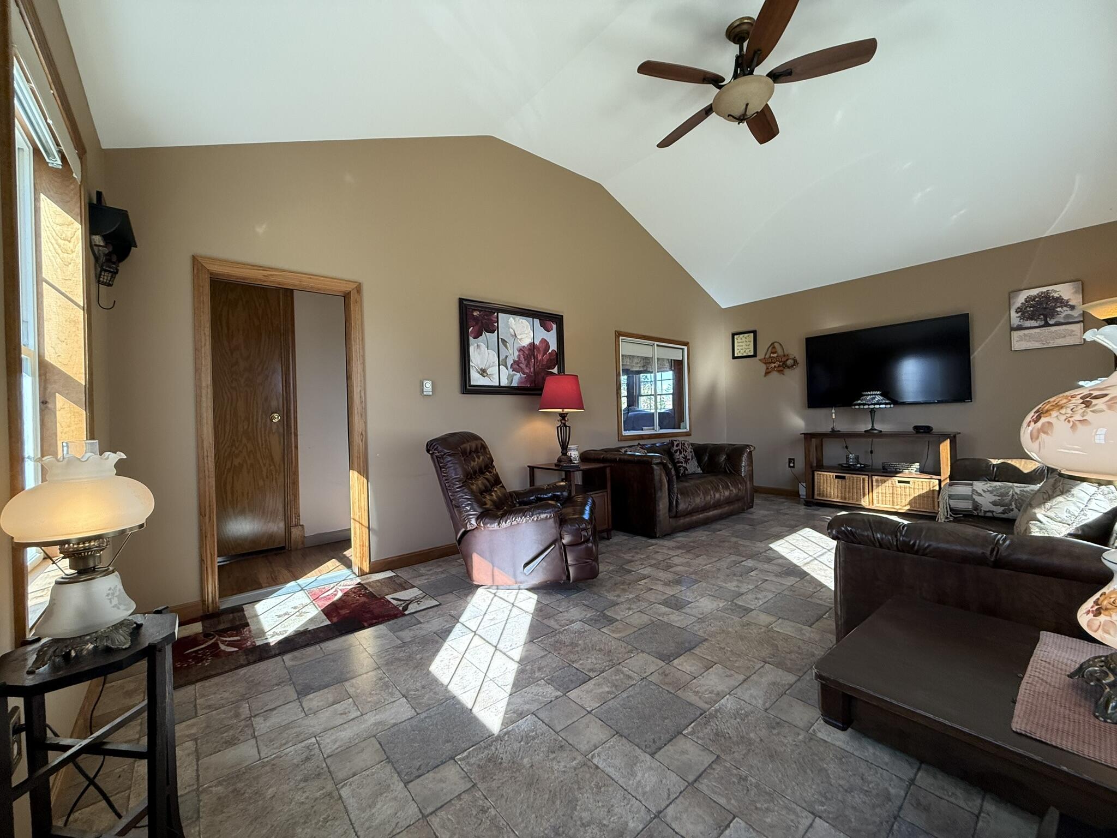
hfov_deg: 102.1
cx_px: 558
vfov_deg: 85.7
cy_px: 419
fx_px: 452
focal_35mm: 14
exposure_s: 1/120
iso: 160
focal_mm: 2.22
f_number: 2.2
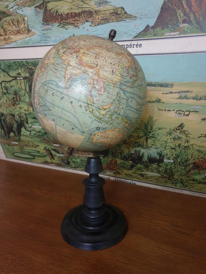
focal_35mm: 26
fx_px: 206
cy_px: 137
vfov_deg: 67.3
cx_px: 103
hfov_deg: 53.1
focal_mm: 4.3
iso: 250
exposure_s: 1/11
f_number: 1.5
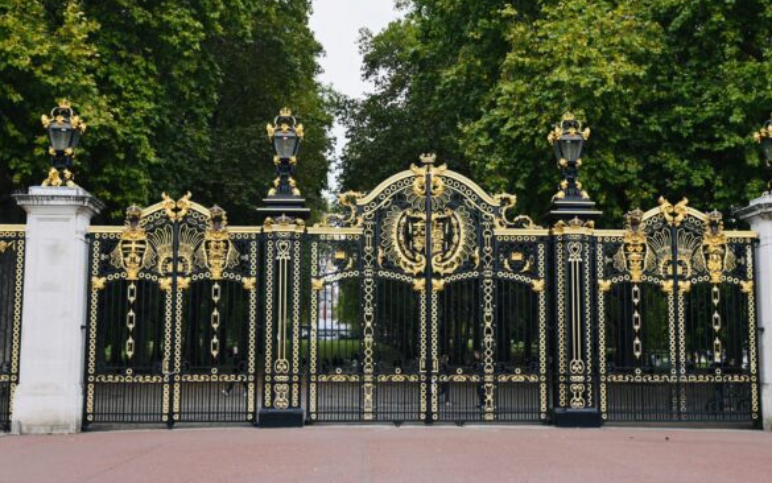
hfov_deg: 42.6
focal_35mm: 47
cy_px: 232
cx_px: 385
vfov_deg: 27.4
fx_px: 989
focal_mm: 30
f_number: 5.6
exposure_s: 1/250
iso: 200
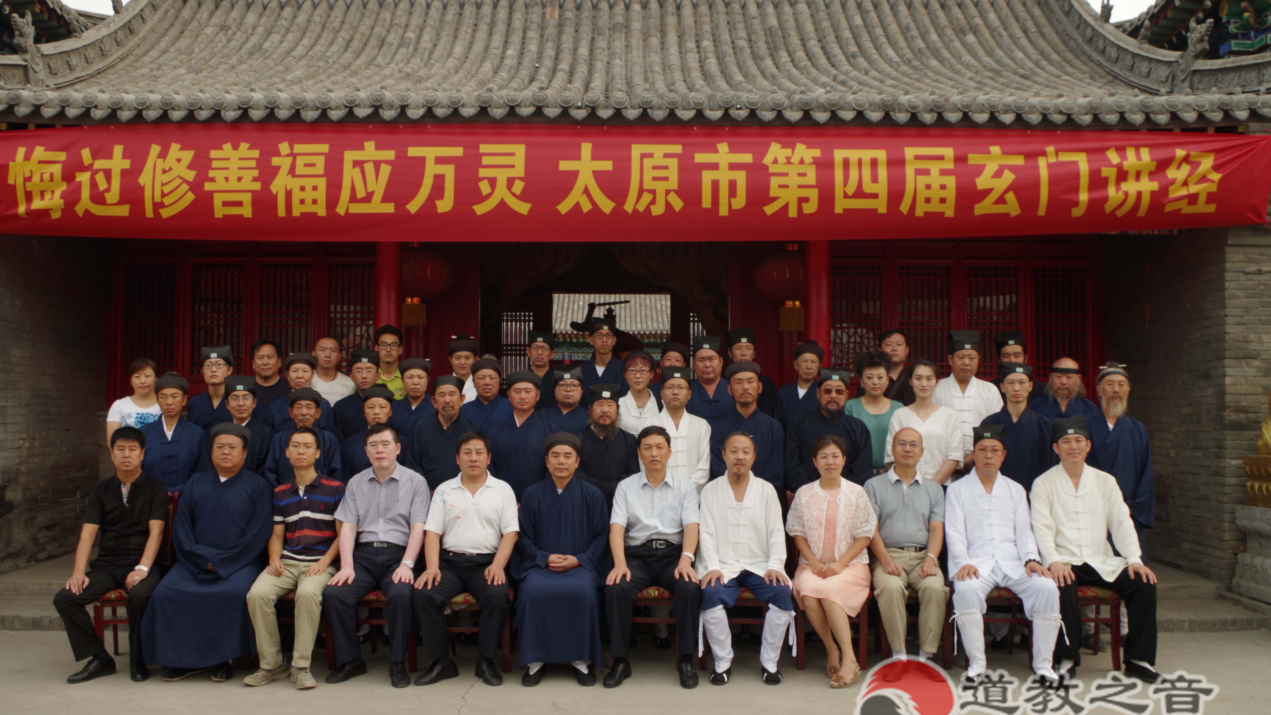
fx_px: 1112
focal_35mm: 33
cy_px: 394
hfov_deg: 59.5
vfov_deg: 35.6
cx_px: 632
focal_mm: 21.25
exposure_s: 1/160
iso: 200
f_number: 7.1
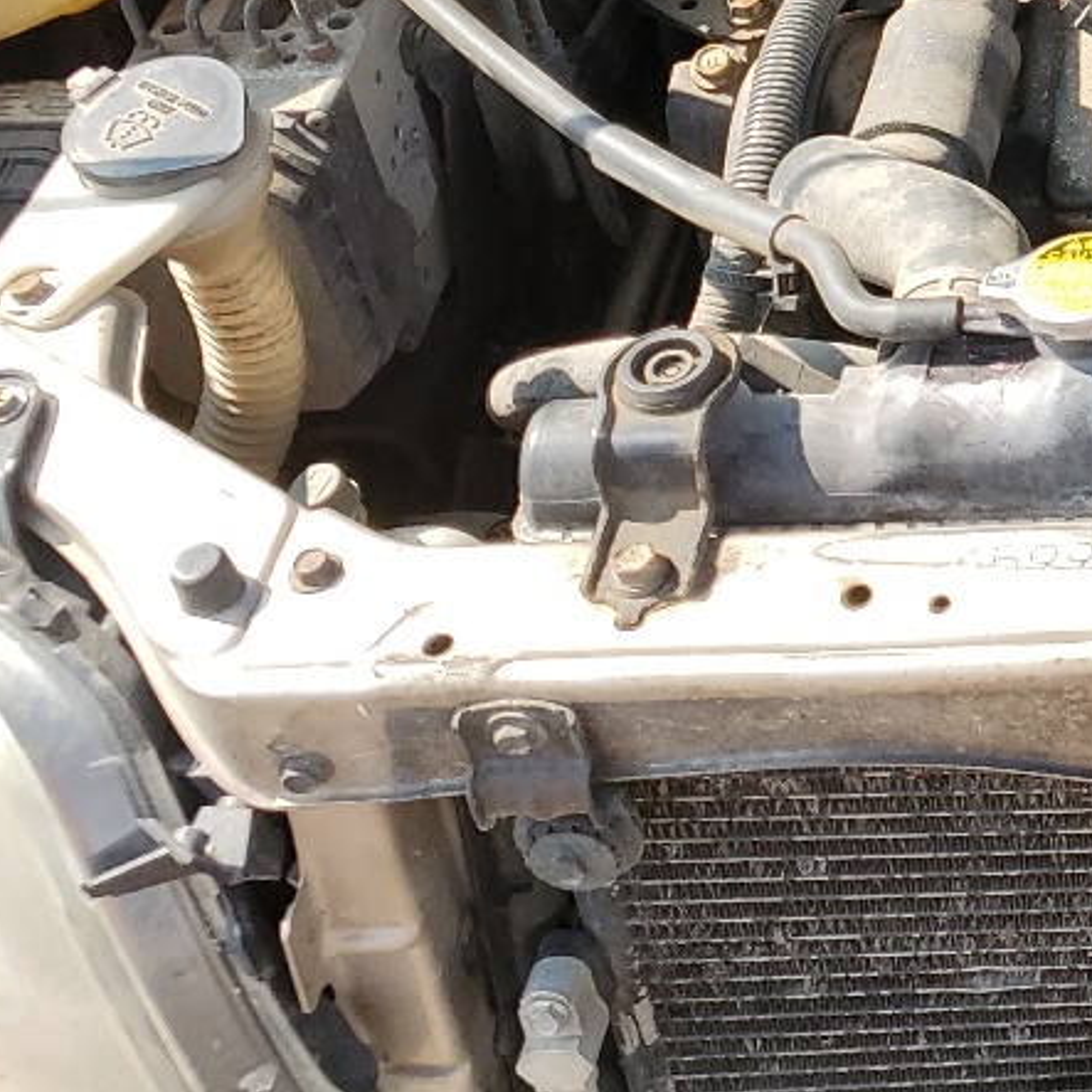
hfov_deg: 18.2
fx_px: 2962
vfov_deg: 19.9
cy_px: -128
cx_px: 1716
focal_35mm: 83
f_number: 1.5
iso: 50
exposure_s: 1/909
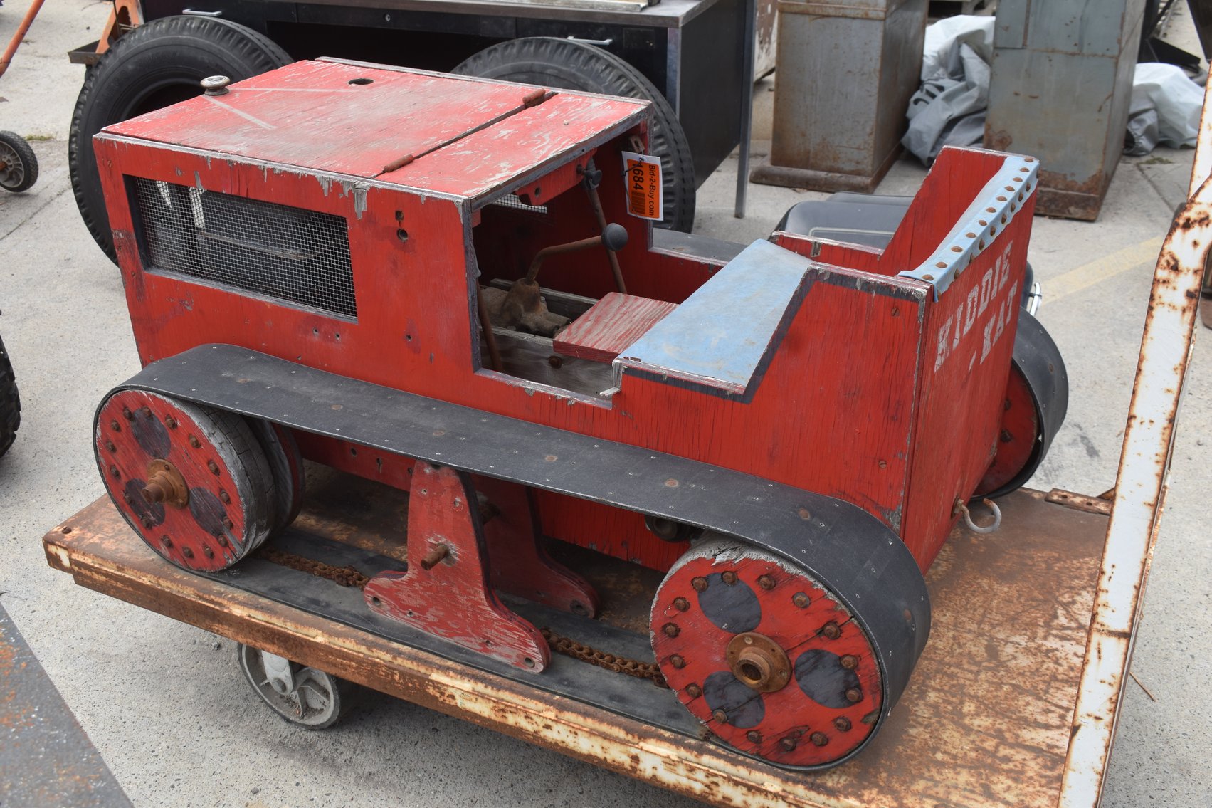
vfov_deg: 35.5
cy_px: 404
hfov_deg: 51.3
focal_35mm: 38
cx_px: 606
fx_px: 1262
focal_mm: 25
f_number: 7.1
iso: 200
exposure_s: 1/250
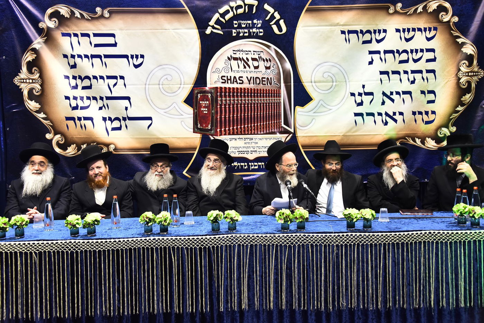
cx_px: 242
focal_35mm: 50
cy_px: 162
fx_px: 672
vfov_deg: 27.0
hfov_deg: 39.6
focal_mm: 50
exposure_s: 1/50
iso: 1600
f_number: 5.6
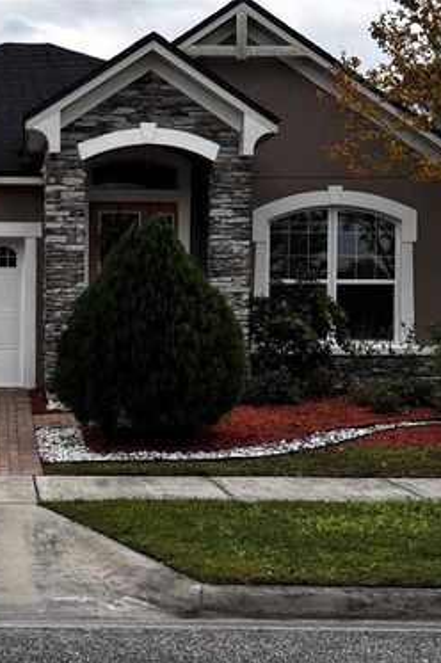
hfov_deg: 19.9
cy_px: 332
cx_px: 50
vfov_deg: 30.1
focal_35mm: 67
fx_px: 1233
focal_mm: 6.76
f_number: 1.78
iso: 64
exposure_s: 1/2045
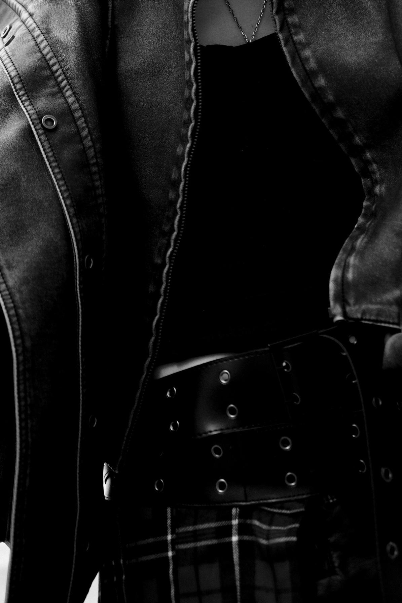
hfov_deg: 18.2
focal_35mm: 75
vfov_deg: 25.5
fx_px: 1256
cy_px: -13
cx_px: 175
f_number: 2.8
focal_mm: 35
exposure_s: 1/250
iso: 125
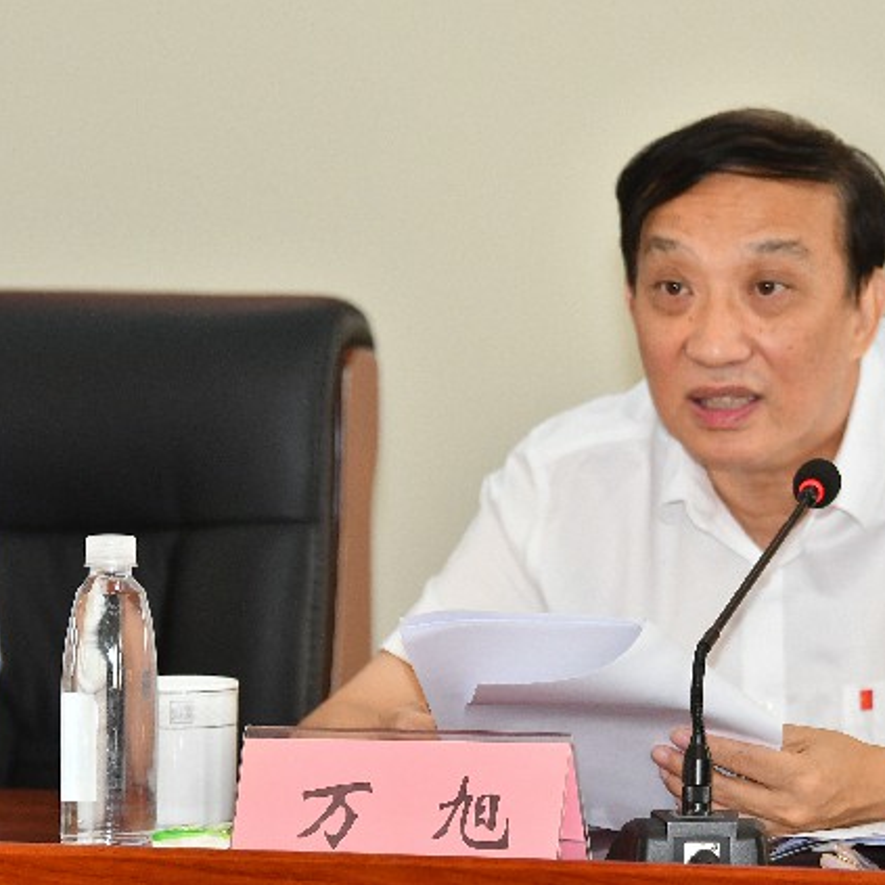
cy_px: 444
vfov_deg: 5.9
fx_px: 8620
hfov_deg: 5.9
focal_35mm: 298
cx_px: 649
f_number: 2.8
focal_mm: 116
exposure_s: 1/200
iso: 800
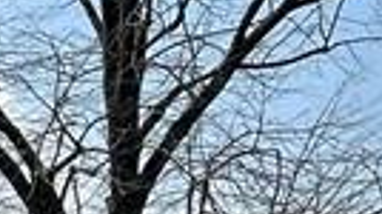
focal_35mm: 217
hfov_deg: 8.5
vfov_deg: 5.4
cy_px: 554
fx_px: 2195
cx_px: -730
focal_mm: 5.7
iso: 50
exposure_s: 1/5319
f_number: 1.5
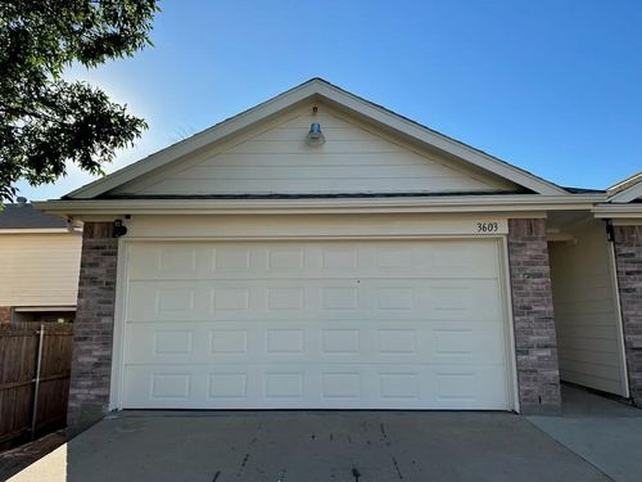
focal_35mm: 24
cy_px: 241
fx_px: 445
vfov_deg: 56.8
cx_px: 321
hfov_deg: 71.6
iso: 80
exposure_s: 1/2967
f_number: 1.78
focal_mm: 6.86
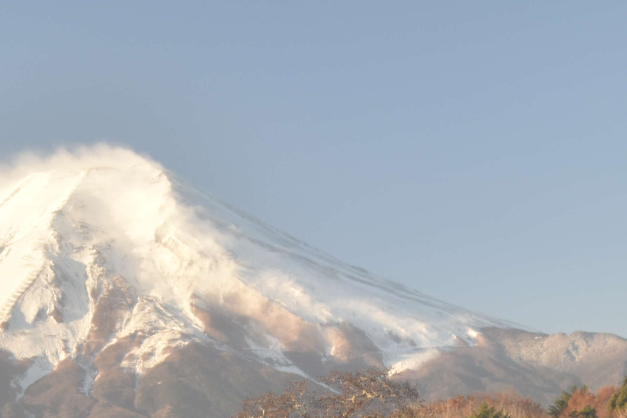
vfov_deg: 9.5
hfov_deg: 14.5
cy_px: 602
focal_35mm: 142
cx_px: 254
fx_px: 2465
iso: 200
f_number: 5
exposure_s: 1/100
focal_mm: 31
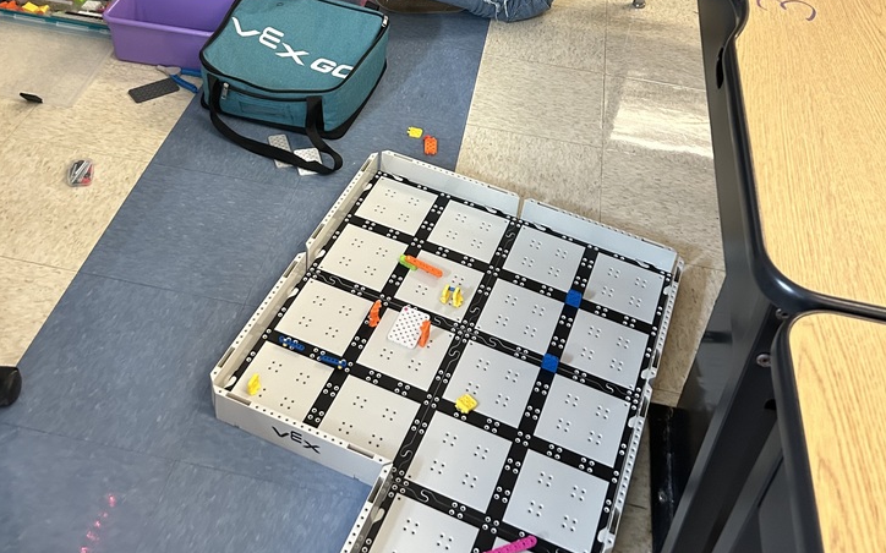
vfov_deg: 31.4
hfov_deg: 50.4
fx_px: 941
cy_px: 65
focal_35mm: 39
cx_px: 420
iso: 400
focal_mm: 5.7
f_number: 1.5
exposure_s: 1/45
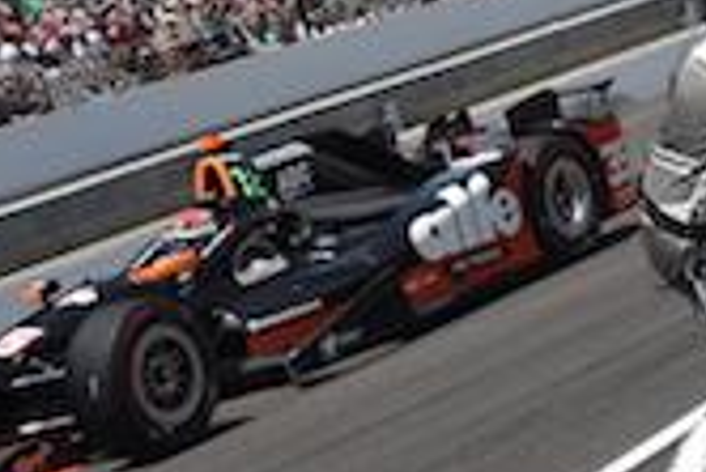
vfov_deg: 9.9
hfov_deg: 14.4
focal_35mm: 137
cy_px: -57
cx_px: 910
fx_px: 2689
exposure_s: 1/1600
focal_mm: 38
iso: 1600
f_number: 14
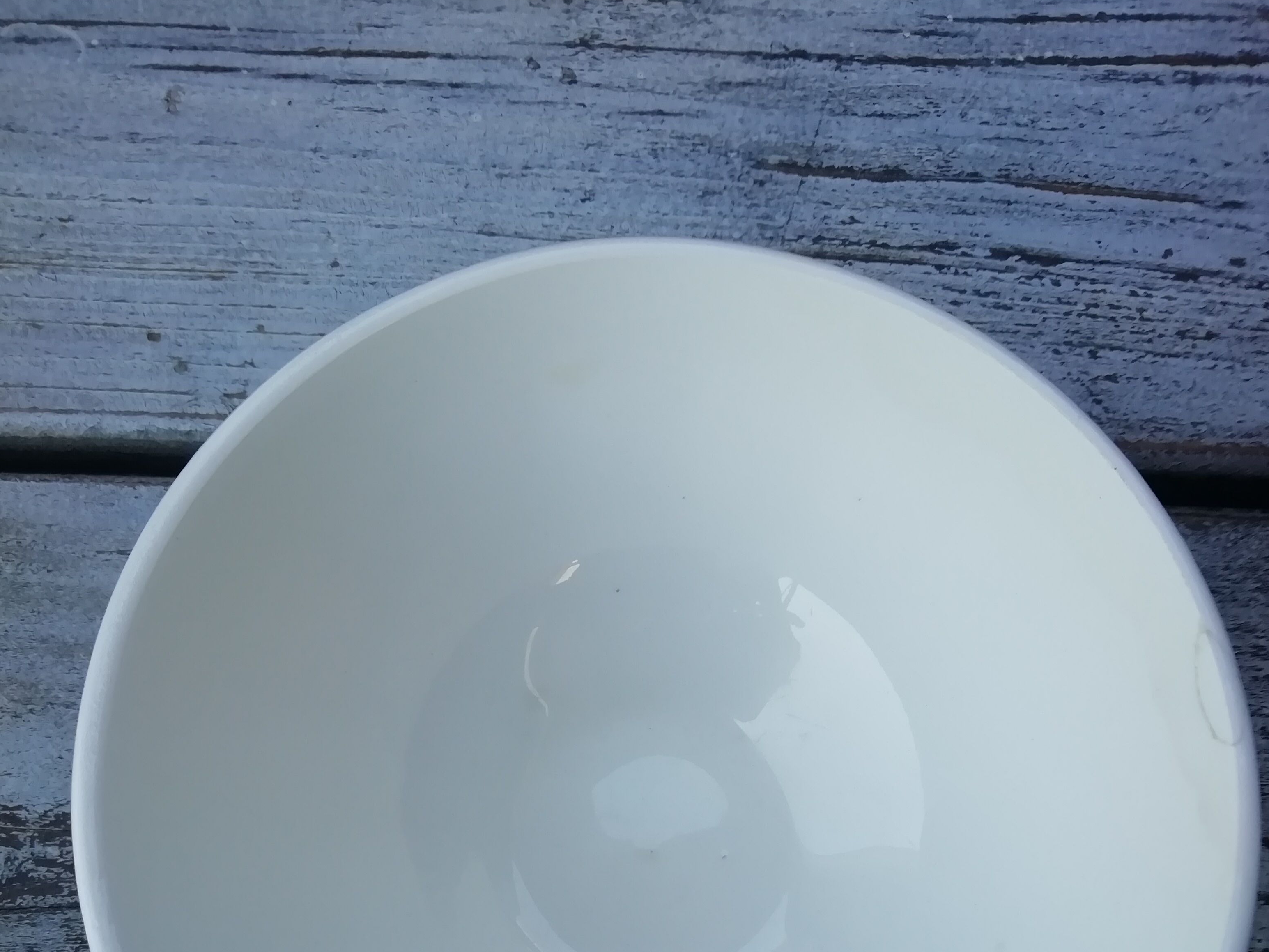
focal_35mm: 35
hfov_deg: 52.6
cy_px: 823
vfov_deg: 38.4
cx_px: 633
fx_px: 1283
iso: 50
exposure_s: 1/150
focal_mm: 3.21
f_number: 2.2
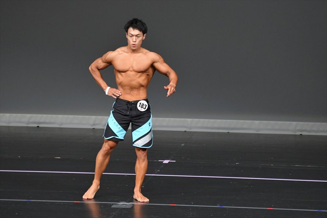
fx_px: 3405
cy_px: 109
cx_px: 164
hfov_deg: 5.5
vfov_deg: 3.7
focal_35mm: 375
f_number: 5.6
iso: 4000
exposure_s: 1/400
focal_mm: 250
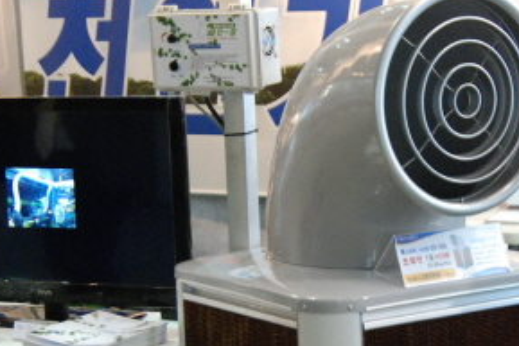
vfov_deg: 13.3
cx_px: 404
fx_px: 1487
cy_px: 247
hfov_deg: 19.6
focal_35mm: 103
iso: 1600
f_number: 3.2
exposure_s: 1/60
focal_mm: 31
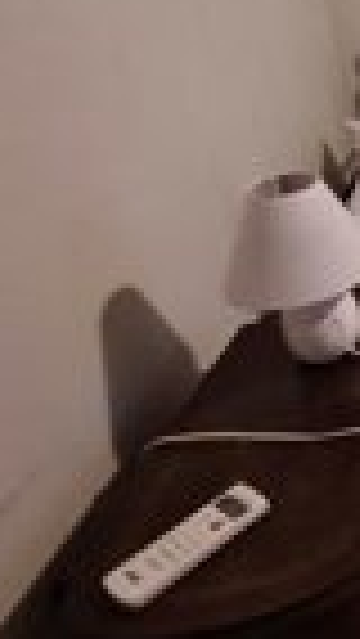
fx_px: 610
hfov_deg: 18.6
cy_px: 144
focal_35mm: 36
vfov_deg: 52.3
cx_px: 738
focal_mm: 1.74
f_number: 2.2
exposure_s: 1/20
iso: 500
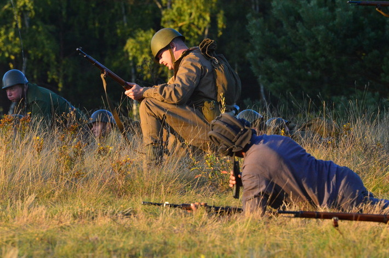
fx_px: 4372
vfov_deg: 3.4
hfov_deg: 5.1
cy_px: 129
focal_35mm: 405
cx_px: 194
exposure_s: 1/400
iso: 1600
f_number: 13
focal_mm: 270
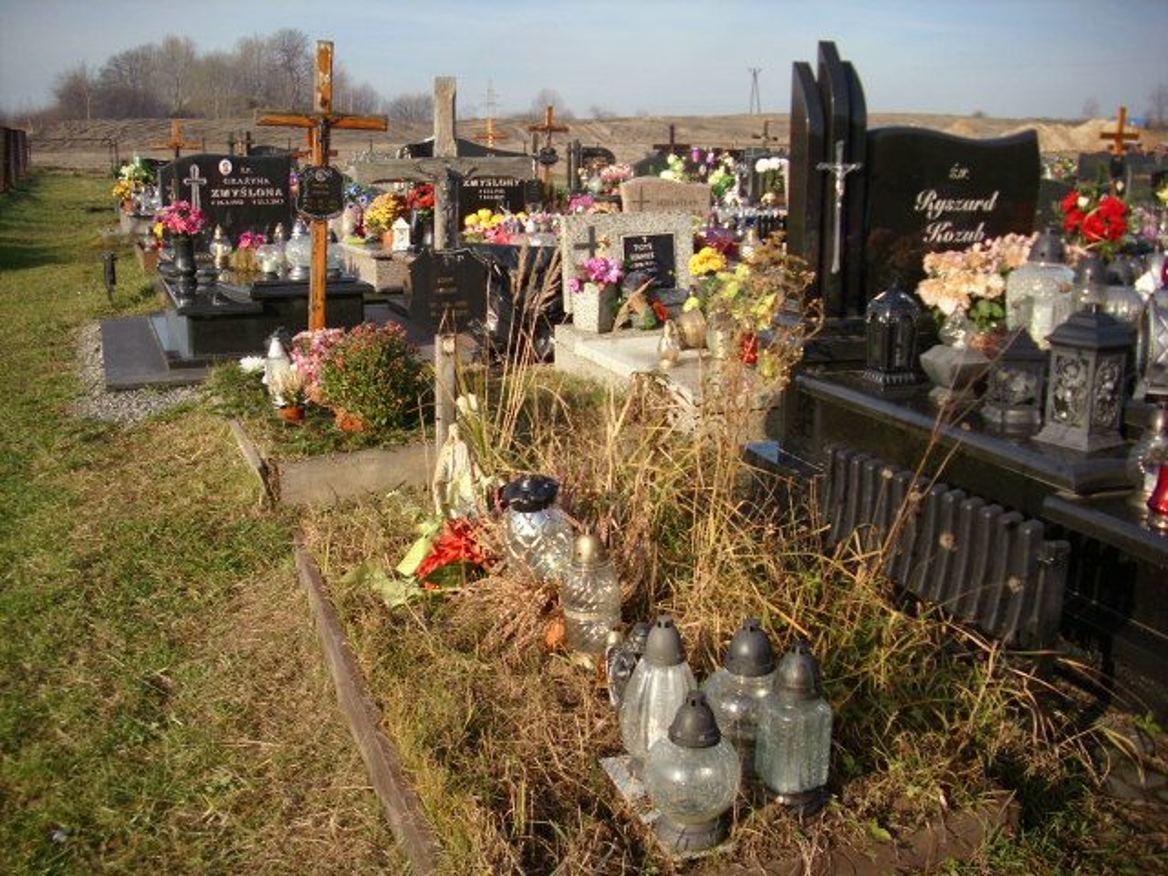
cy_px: 438
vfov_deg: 38.7
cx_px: 584
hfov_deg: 50.1
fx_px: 1248
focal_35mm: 37
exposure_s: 1/804
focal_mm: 6.2
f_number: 2.8
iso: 50
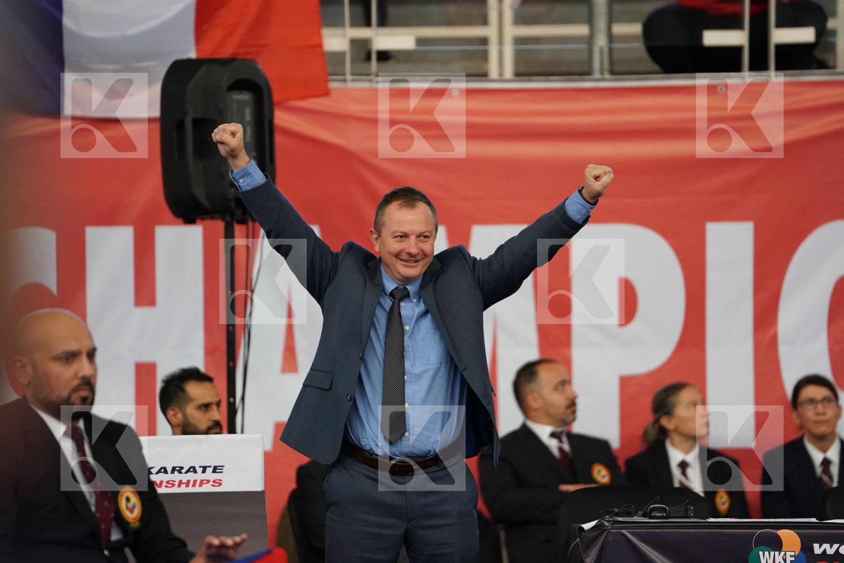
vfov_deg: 6.9
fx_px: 4689
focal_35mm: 200
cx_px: 422
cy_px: 282
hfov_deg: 10.3
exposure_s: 1/1000
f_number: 2.8
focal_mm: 200
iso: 2000
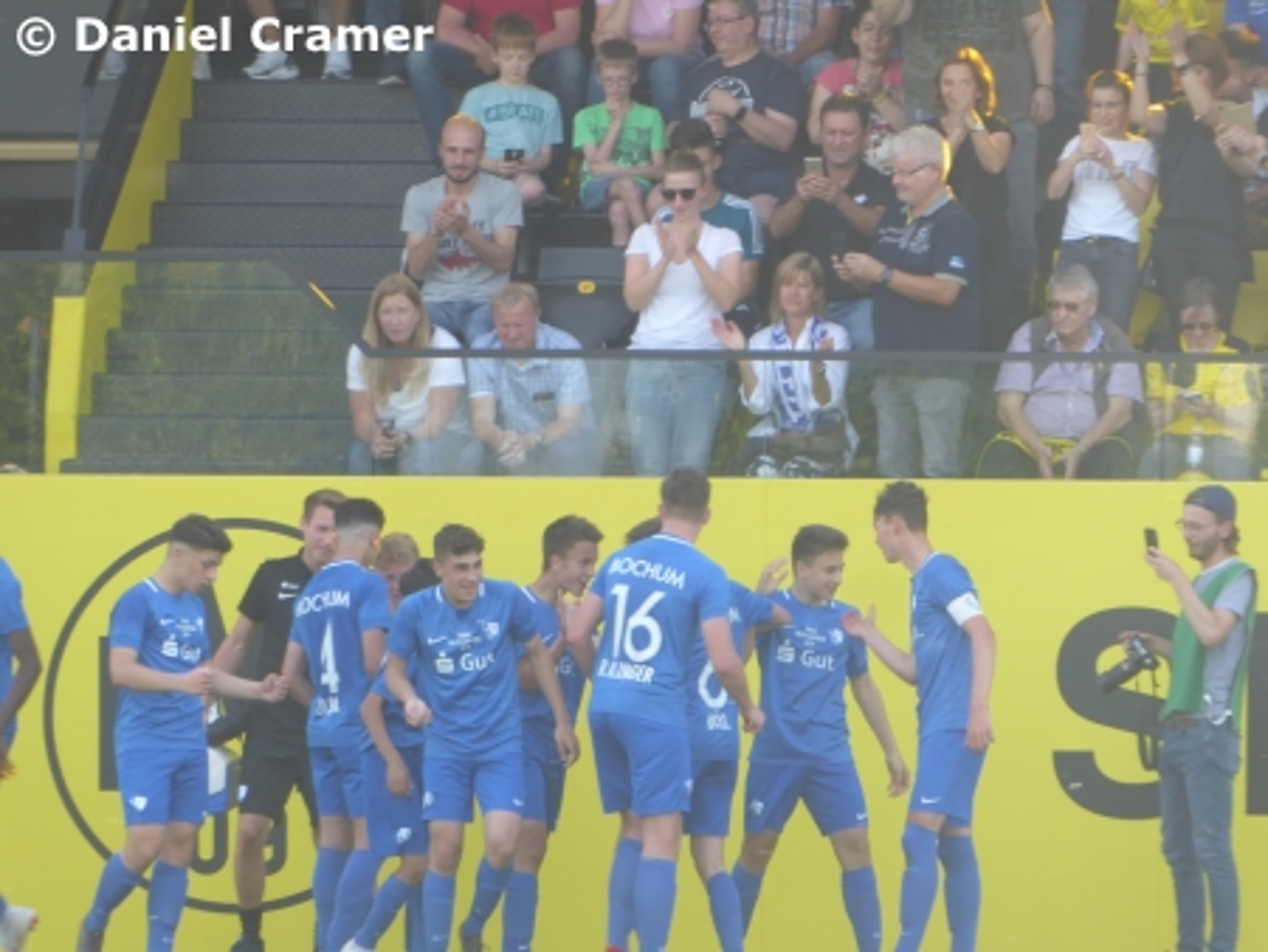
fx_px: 20817
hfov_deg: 3.5
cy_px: 476
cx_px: 634
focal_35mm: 568
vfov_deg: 2.6
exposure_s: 1/100
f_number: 6.1
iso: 160
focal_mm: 101.7
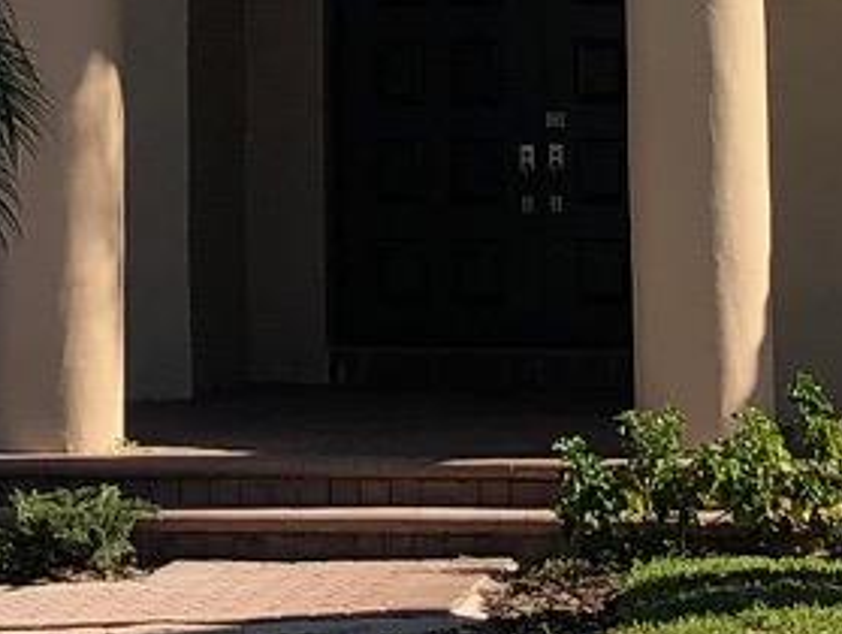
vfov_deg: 7.1
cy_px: -667
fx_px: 4920
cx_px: 232
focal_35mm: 202
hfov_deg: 9.8
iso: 20
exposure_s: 1/1372
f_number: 1.8
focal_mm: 3.99
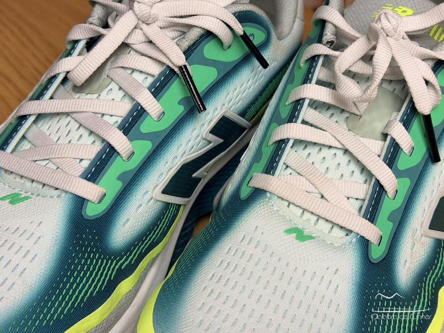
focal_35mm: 48
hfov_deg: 39.7
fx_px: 616
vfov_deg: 30.3
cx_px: 222
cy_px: 166
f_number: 1.78
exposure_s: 1/100
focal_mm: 6.76
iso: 50
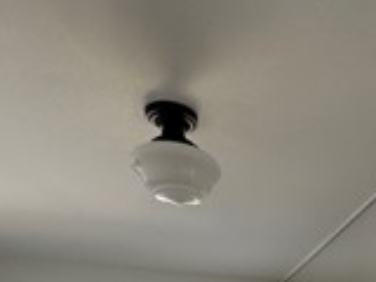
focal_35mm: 56
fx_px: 608
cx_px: 428
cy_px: 526
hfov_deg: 30.3
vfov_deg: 19.0
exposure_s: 1/111
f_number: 2.2
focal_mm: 2.22
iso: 40
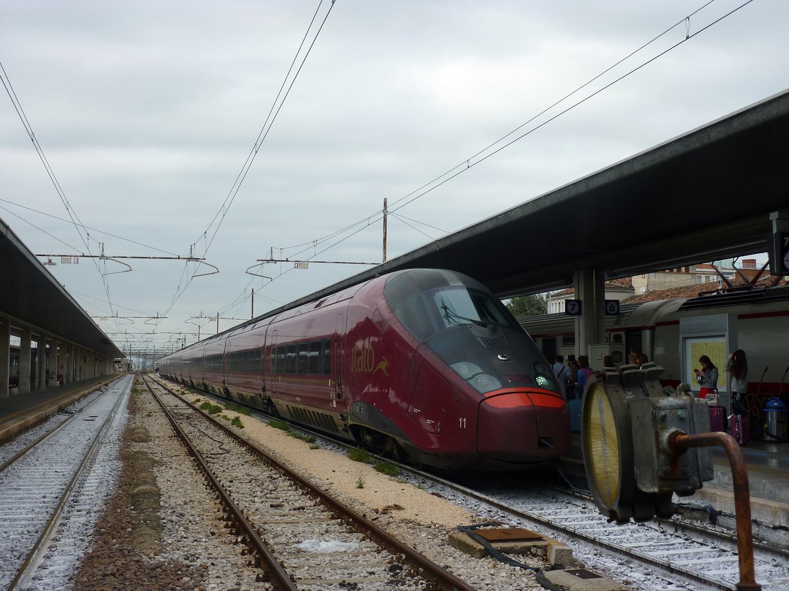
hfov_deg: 42.1
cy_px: 296
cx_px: 394
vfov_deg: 32.2
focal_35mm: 45
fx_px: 1026
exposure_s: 1/400
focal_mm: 7.3
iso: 80
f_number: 4.5
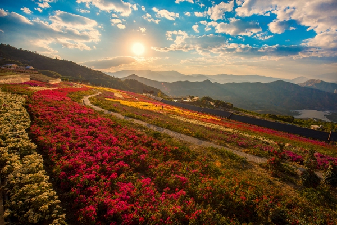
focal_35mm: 15
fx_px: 140
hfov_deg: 100.4
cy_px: 112
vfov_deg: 77.3
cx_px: 168
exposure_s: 1/1000
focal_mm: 15
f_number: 8
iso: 100
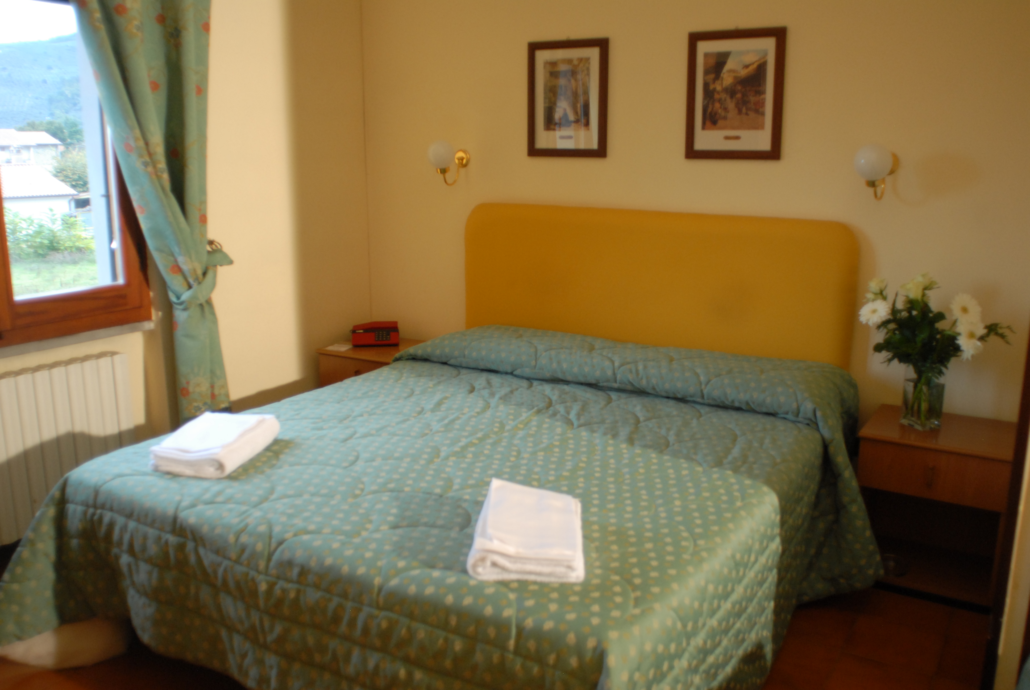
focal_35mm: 30
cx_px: 515
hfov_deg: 61.9
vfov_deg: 43.7
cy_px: 345
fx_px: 859
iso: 400
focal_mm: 20
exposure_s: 1/160
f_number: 2.8
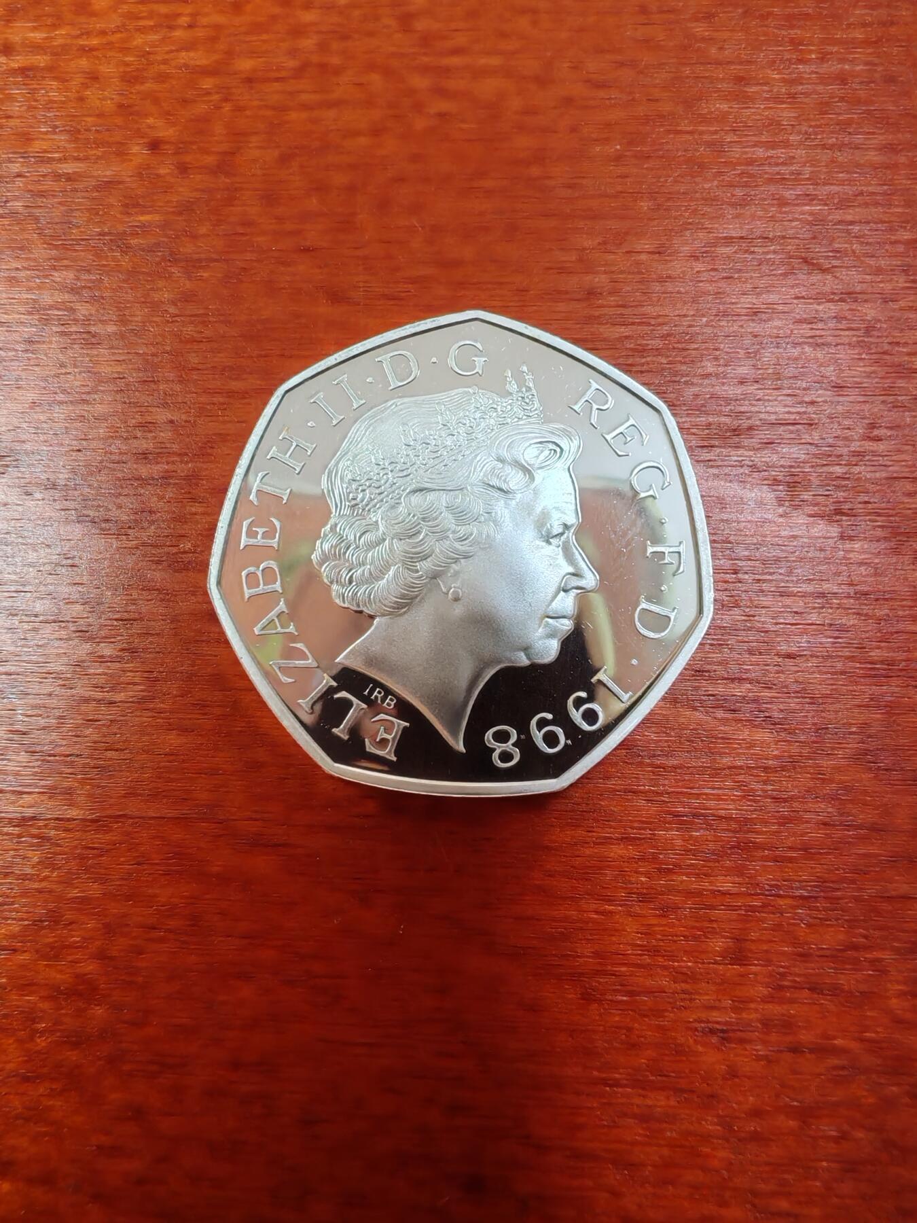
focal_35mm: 26
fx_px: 918
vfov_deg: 67.3
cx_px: 458
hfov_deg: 53.1
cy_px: 612
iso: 125
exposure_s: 1/33
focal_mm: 1.96
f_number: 2.2
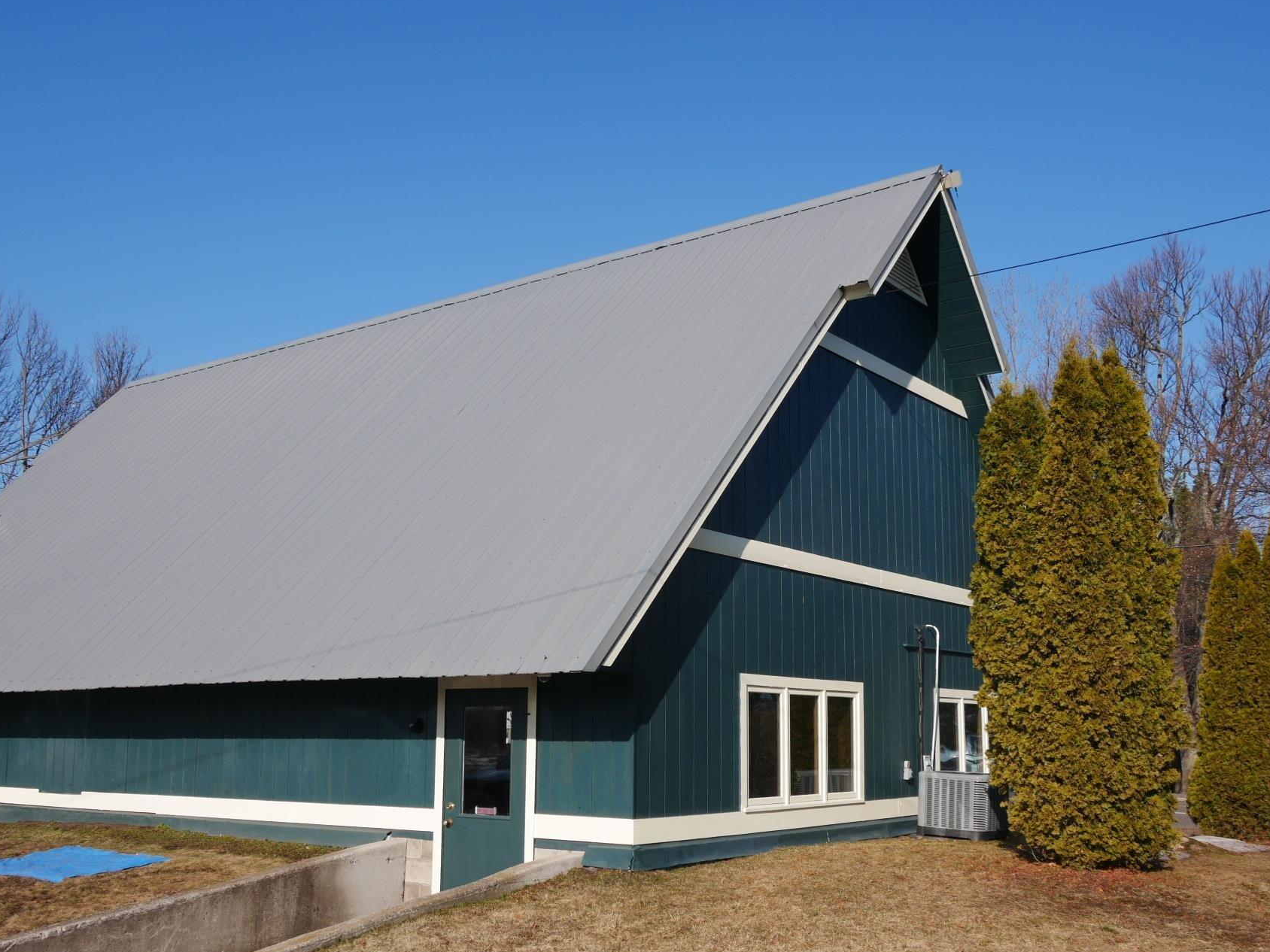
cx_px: 646
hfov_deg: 52.6
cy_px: 557
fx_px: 1284
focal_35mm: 35
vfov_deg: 40.6
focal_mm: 13
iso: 200
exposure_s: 1/400
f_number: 8
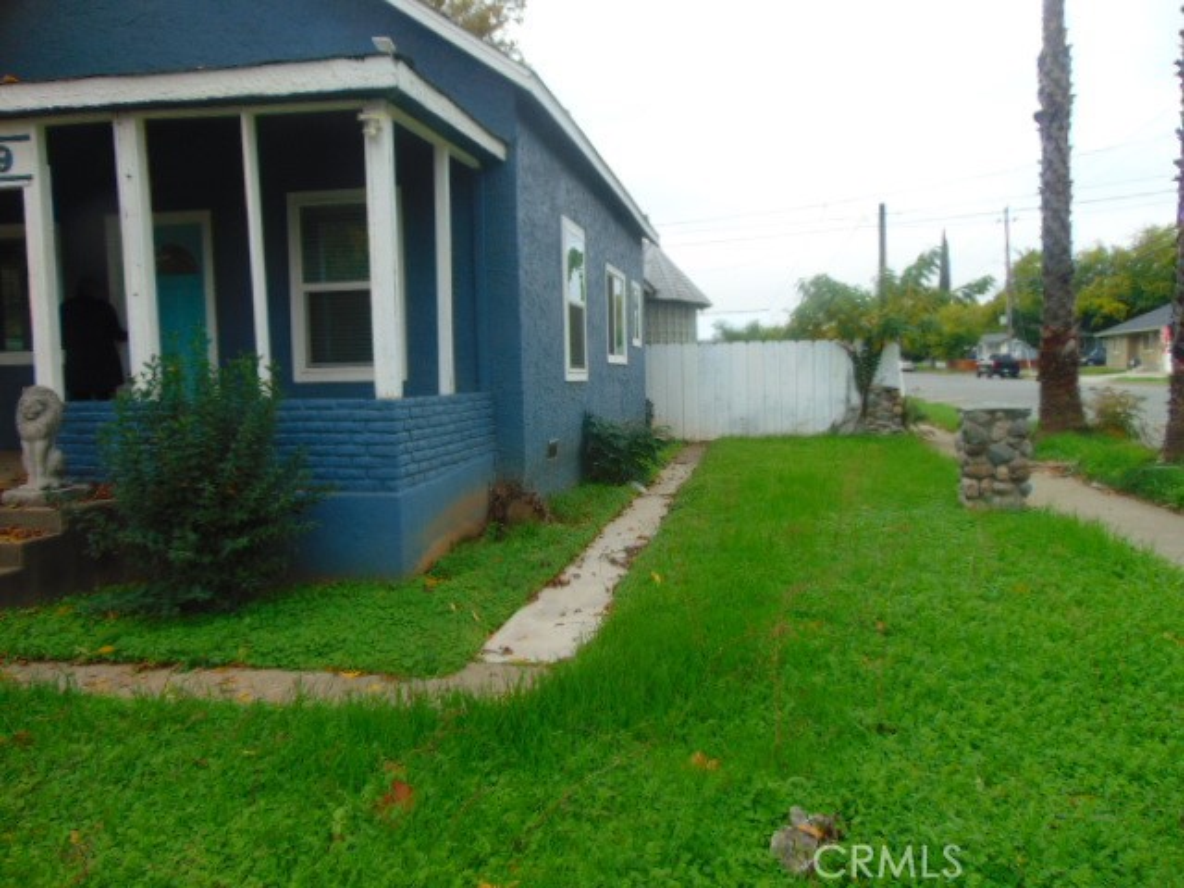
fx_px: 855
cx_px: 592
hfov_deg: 69.4
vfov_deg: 54.9
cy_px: 444
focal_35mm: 25
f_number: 3
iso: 80
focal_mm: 4.5
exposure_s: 1/320
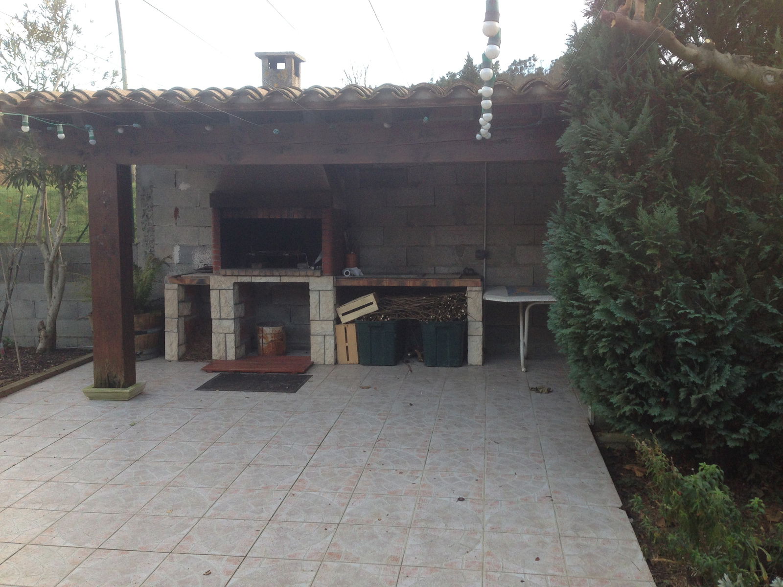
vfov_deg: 42.9
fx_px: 746
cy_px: 294
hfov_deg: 55.4
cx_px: 392
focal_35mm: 33
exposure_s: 1/120
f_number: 2.4
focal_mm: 4.12
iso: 80
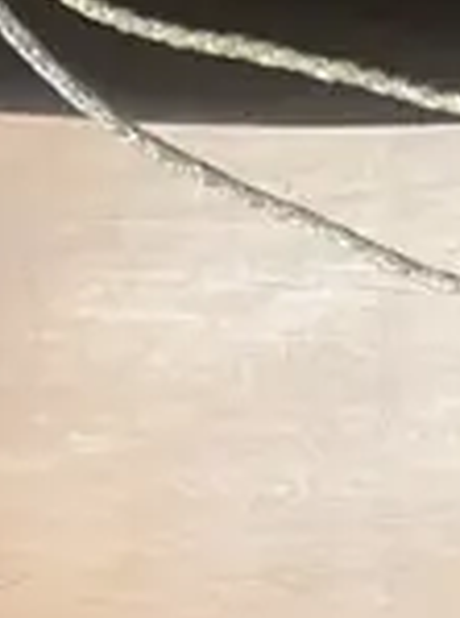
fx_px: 3434
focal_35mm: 193
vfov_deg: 9.1
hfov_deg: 7.7
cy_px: -933
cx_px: 162
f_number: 1.8
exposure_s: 1/50
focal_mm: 3.99
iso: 320
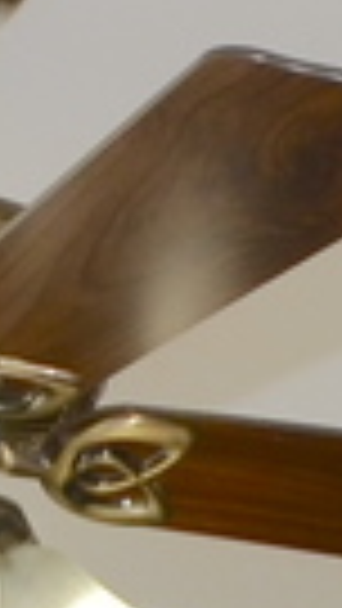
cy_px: 2274
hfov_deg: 6.2
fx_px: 3061
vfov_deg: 8.0
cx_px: -367
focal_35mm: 190
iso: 180
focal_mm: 10
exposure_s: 1/125
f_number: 5.6
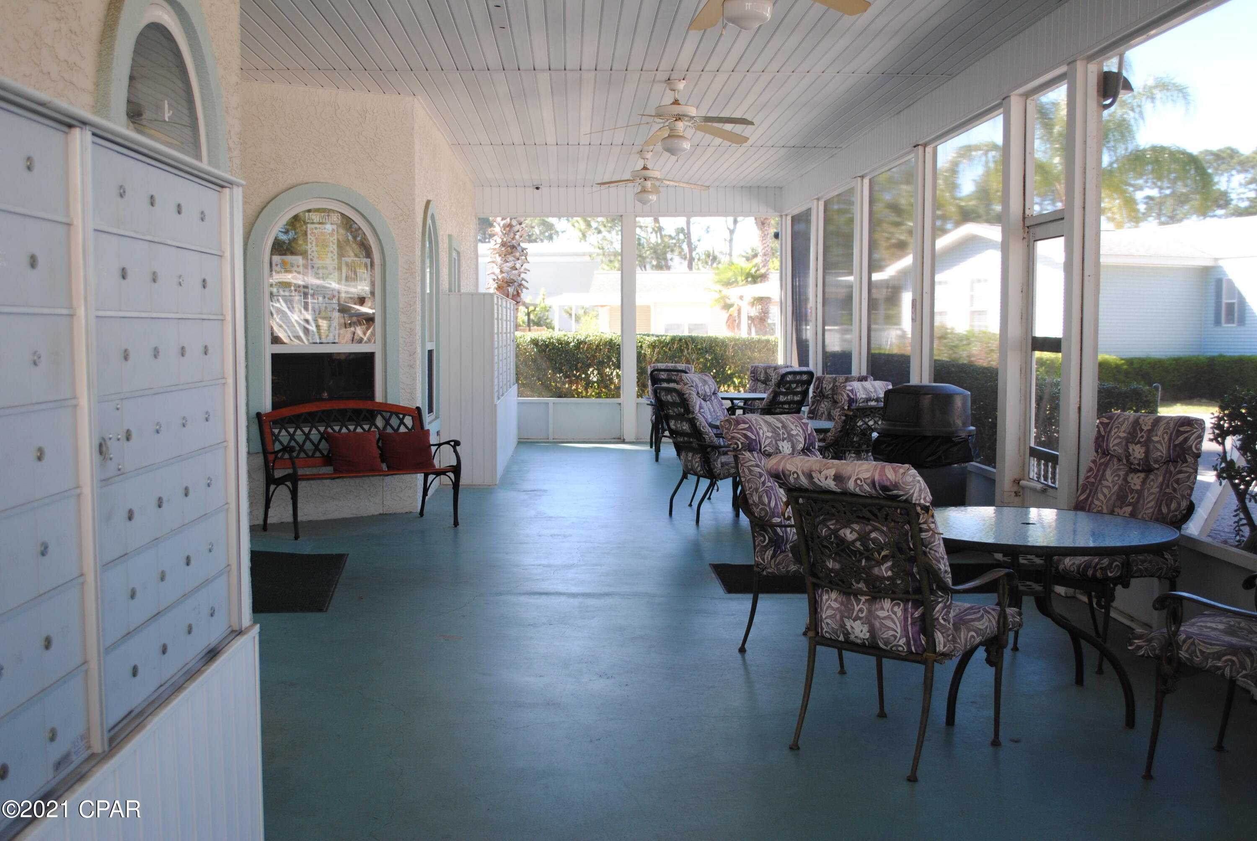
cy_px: 420
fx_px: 1258
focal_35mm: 36
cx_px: 628
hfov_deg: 53.1
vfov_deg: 37.0
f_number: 4.5
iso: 200
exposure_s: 1/80
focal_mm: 24
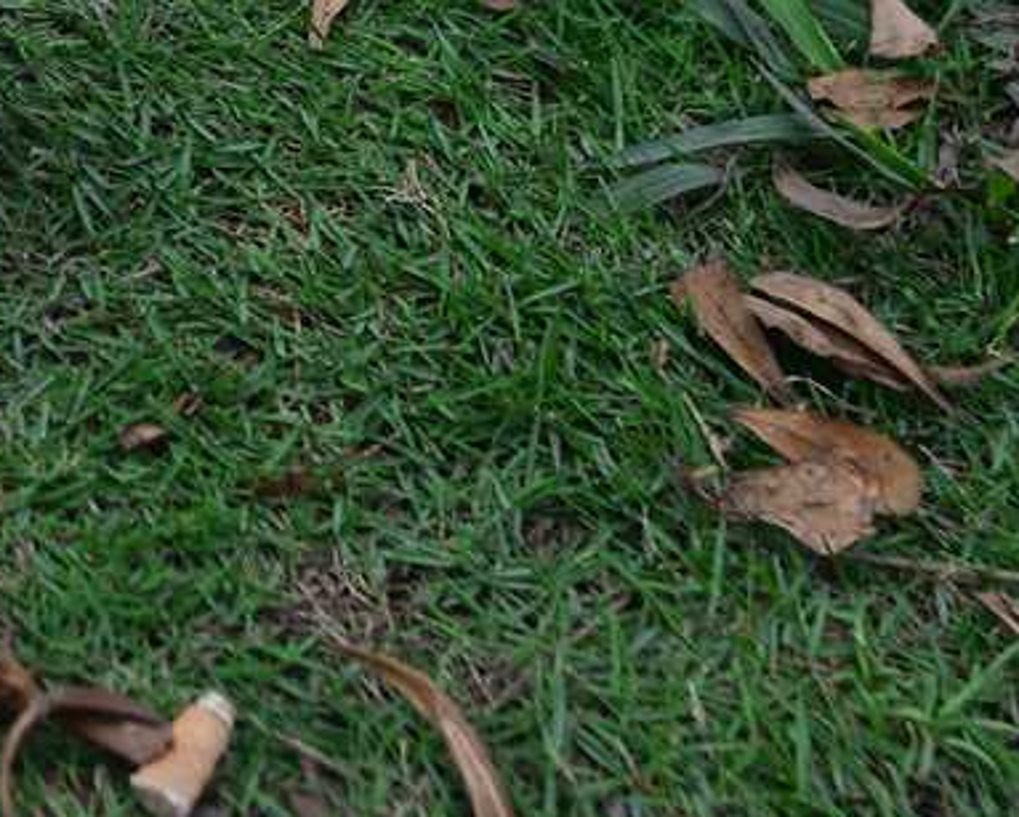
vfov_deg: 8.9
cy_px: -563
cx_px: -609
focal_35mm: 167
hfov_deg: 11.0
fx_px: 5040
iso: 100
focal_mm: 35
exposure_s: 1/400
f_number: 5.6
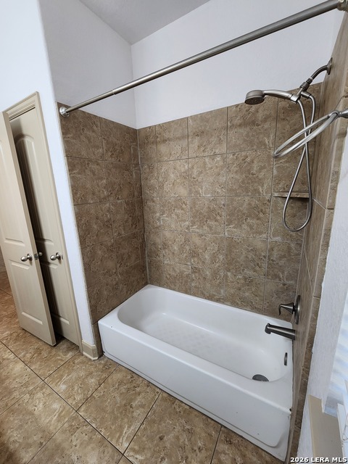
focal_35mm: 13
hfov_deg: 89.9
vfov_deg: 106.2
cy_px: 232
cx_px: 174
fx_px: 174
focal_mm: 2.2
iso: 250
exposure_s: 1/60
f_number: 2.2
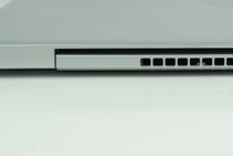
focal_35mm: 111
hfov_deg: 17.9
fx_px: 719
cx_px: 239
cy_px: 19
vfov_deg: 12.3
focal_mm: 26
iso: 100
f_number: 2.8
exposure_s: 1/200
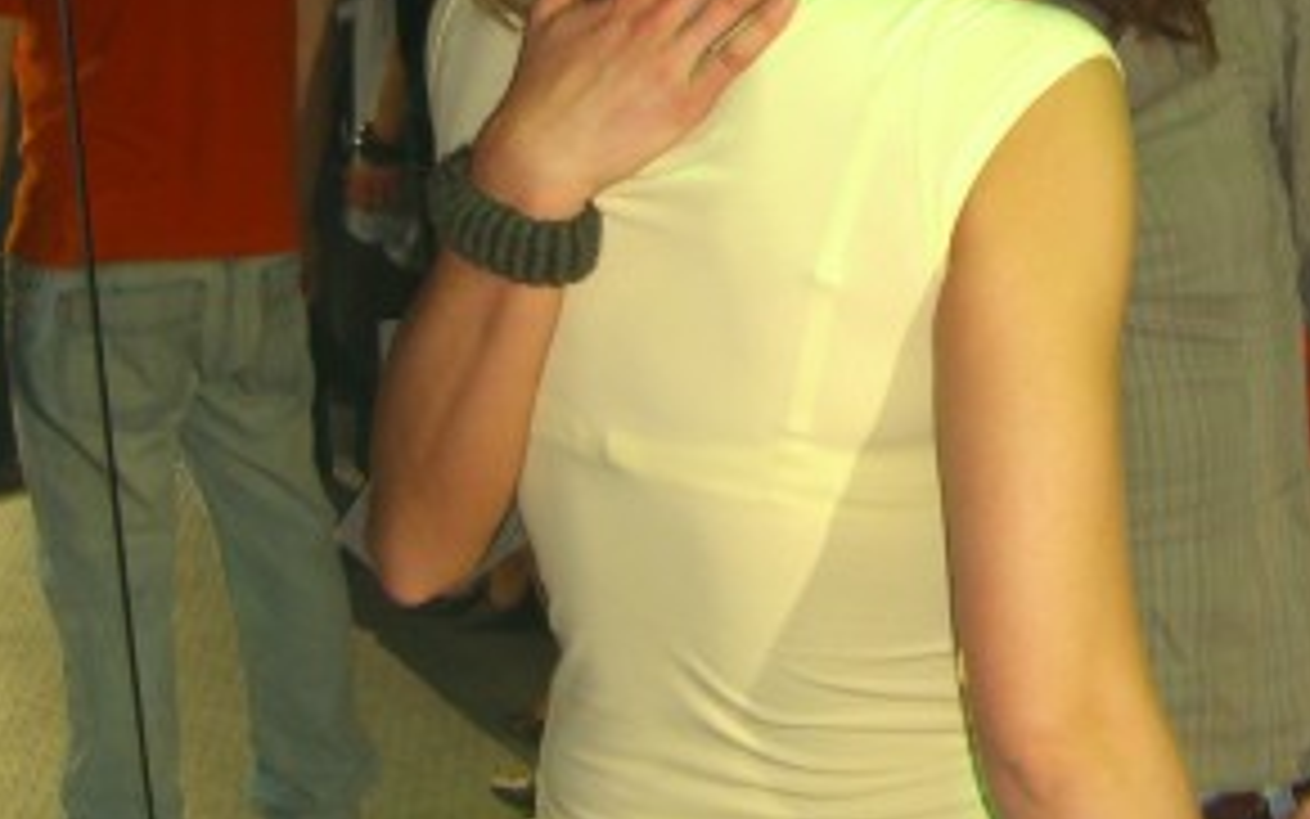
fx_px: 2964
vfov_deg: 15.6
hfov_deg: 24.4
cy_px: 112
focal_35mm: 83
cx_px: 1085
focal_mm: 7.9
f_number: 2.8
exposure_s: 1/60
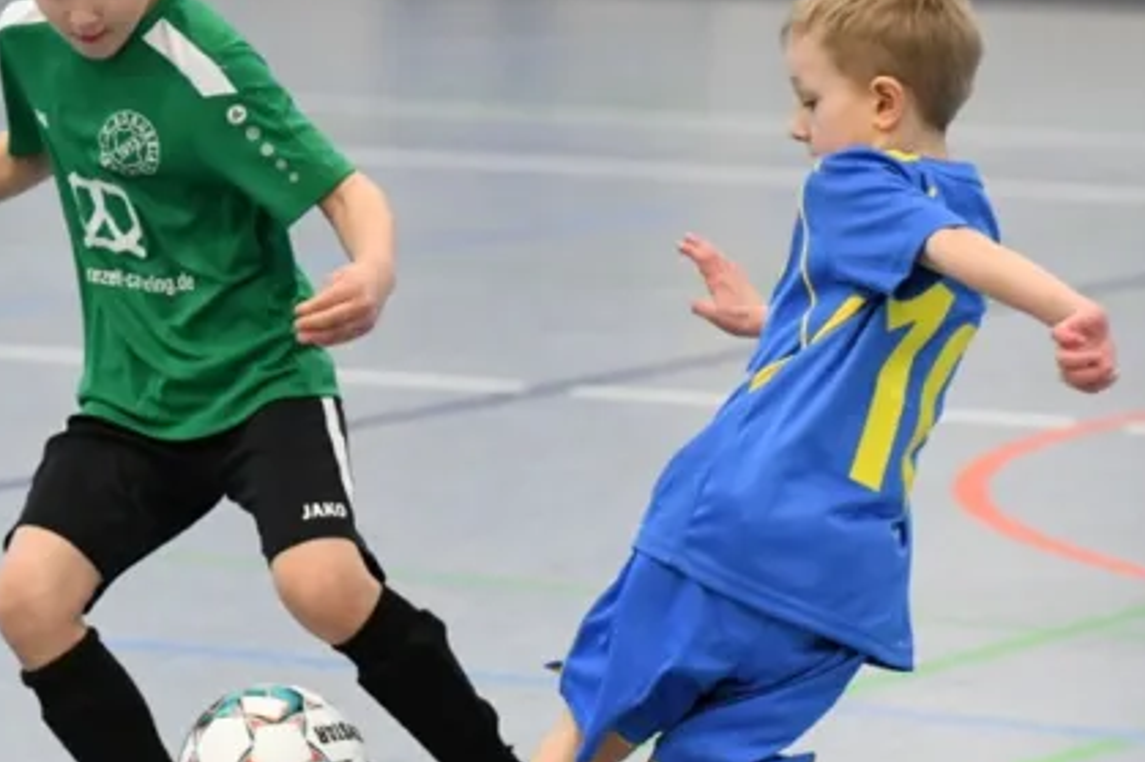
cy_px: 363
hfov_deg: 8.3
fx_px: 7916
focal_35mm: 249
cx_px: 224
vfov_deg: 5.5
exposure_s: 1/1250
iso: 8000
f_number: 2.8
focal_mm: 102
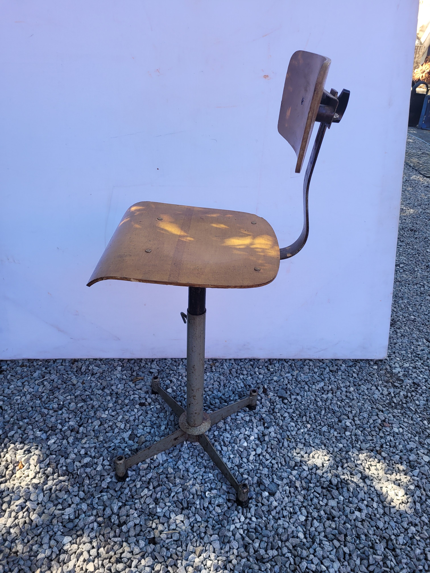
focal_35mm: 26
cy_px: 286
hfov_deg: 53.1
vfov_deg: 67.3
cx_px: 215
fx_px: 431
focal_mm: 5.4
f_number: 1.8
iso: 40
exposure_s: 1/172
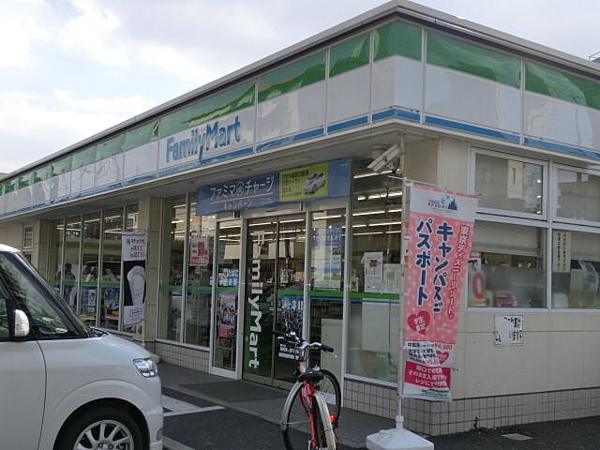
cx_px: 300
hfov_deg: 44.8
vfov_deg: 34.3
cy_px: 225
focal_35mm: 42
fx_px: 728
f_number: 4.4
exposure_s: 1/640
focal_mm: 7.4
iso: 80
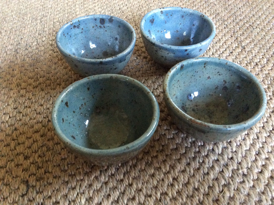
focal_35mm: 32
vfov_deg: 44.1
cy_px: 102
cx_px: 137
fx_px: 253
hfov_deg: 56.9
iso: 400
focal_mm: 3.3
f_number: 2.4
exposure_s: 1/17
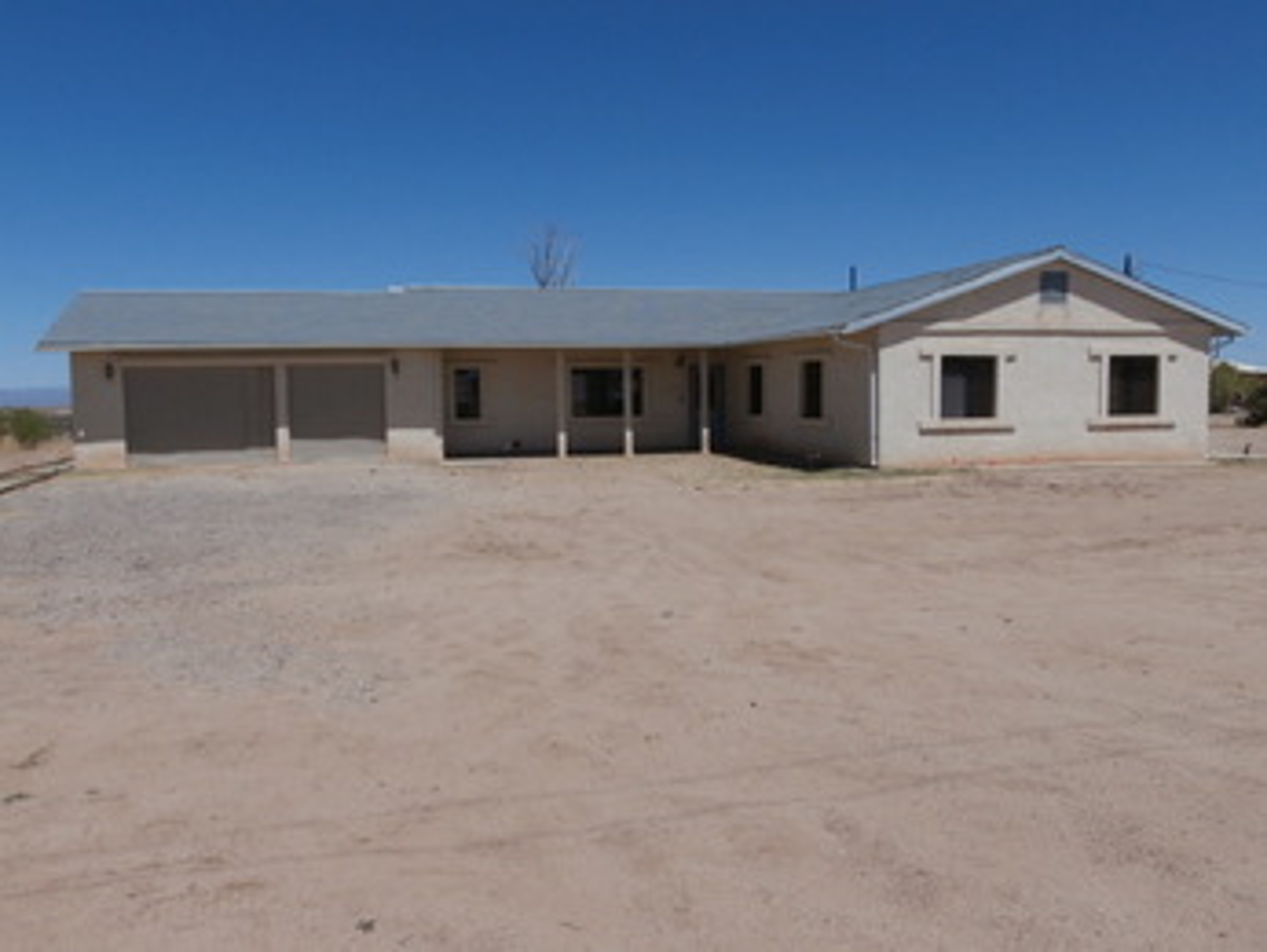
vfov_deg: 46.8
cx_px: 634
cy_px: 476
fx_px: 1099
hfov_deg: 59.9
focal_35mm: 30
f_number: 8.9
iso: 100
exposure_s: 1/400
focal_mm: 5.36
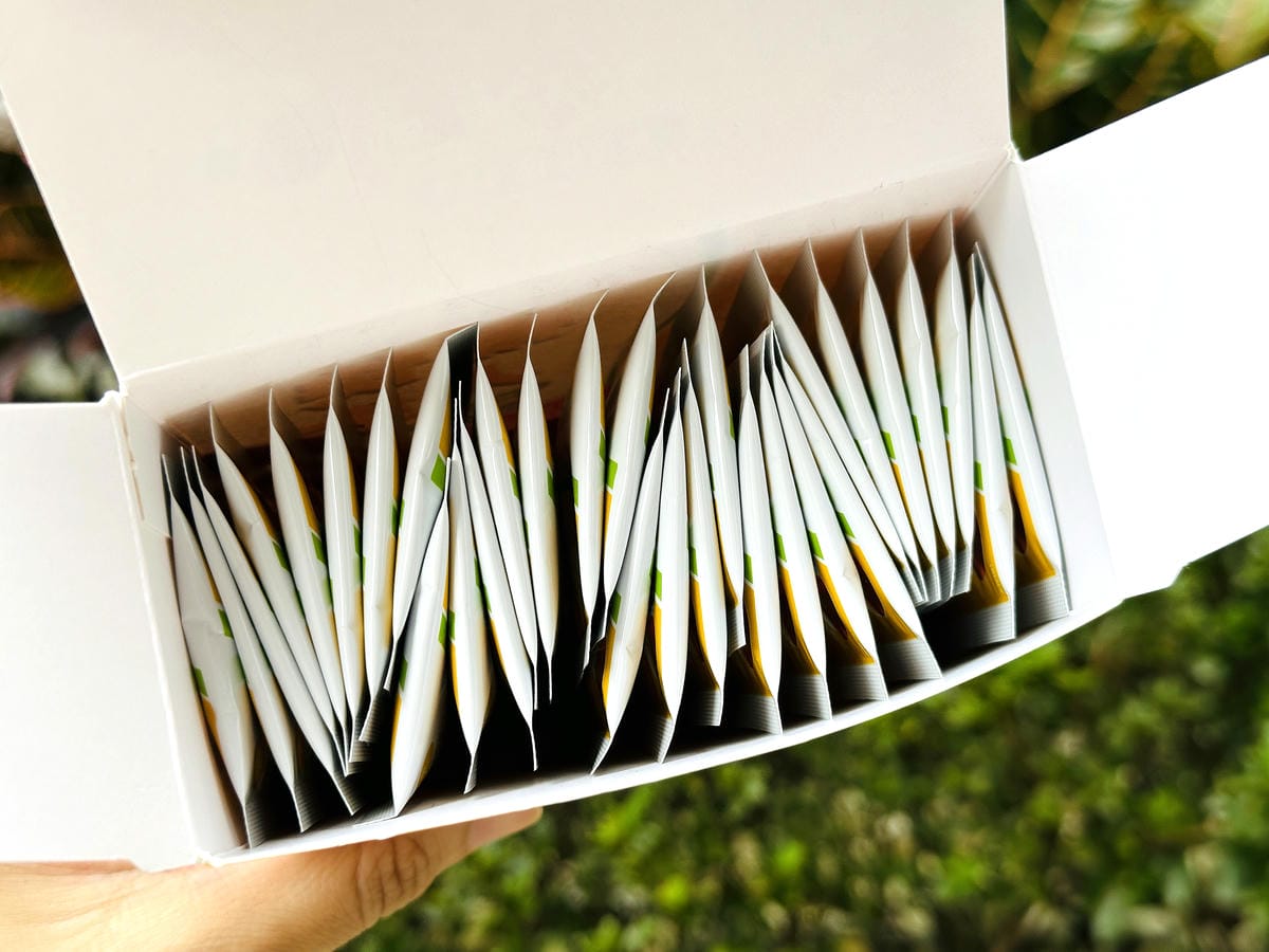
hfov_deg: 39.7
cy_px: 476
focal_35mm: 48
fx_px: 1760
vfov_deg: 30.3
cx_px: 634
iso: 64
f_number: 1.78
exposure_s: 1/170
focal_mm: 6.86
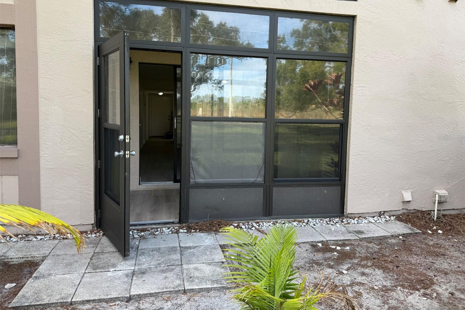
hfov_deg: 71.5
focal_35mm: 25
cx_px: 232
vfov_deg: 51.2
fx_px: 323
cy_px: 138
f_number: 1.78
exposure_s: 1/426
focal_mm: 6.76
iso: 80
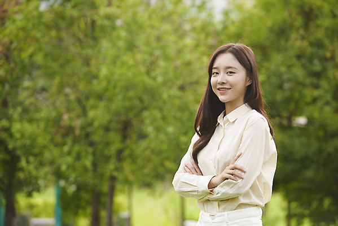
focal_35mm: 175
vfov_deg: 7.9
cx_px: 169
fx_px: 1644
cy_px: 113
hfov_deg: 11.7
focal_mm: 175
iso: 320
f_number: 4.5
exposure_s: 1/100
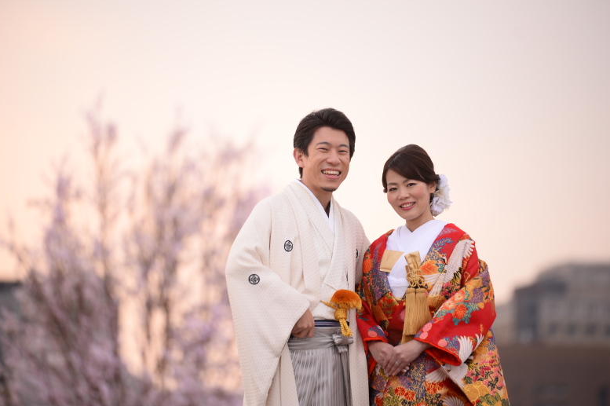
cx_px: 307
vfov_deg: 6.7
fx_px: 3488
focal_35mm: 206
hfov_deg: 10.0
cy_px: 208
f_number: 4
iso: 800
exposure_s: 1/640
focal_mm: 200
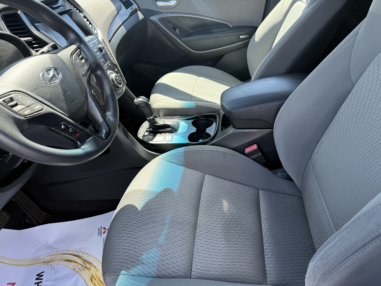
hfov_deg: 71.6
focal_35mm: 24
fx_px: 264
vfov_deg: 56.8
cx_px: 190
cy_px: 143
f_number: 1.78
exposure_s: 1/321
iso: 100
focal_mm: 6.76
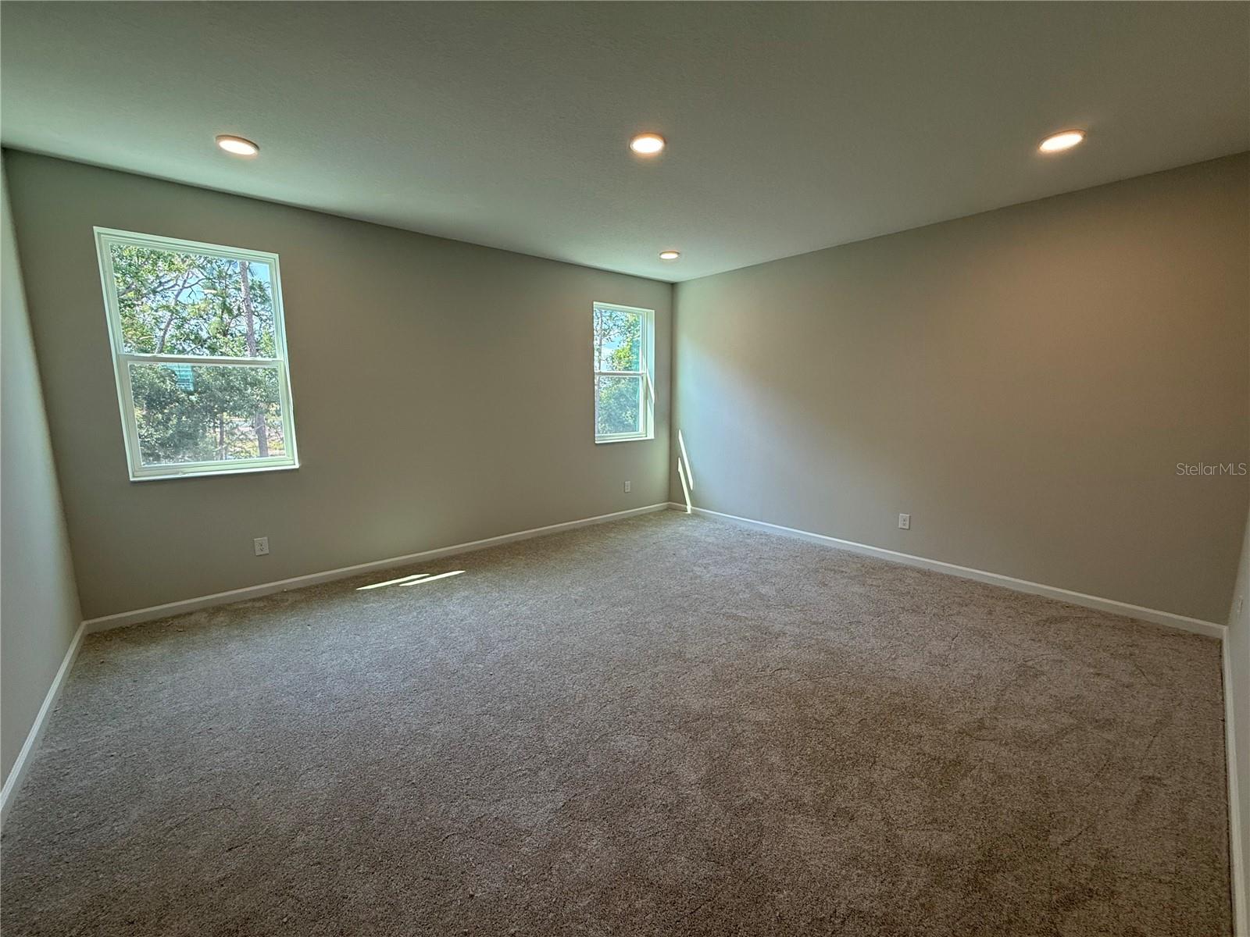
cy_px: 468
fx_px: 506
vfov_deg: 85.7
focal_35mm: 14
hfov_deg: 102.1
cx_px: 625
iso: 100
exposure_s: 1/120
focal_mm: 2.22
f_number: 2.2
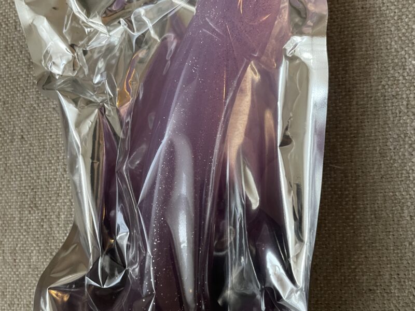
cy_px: 156
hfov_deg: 67.3
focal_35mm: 26
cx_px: 208
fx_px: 312
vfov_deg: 53.1
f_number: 1.6
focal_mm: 4.2
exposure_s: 1/50
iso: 320
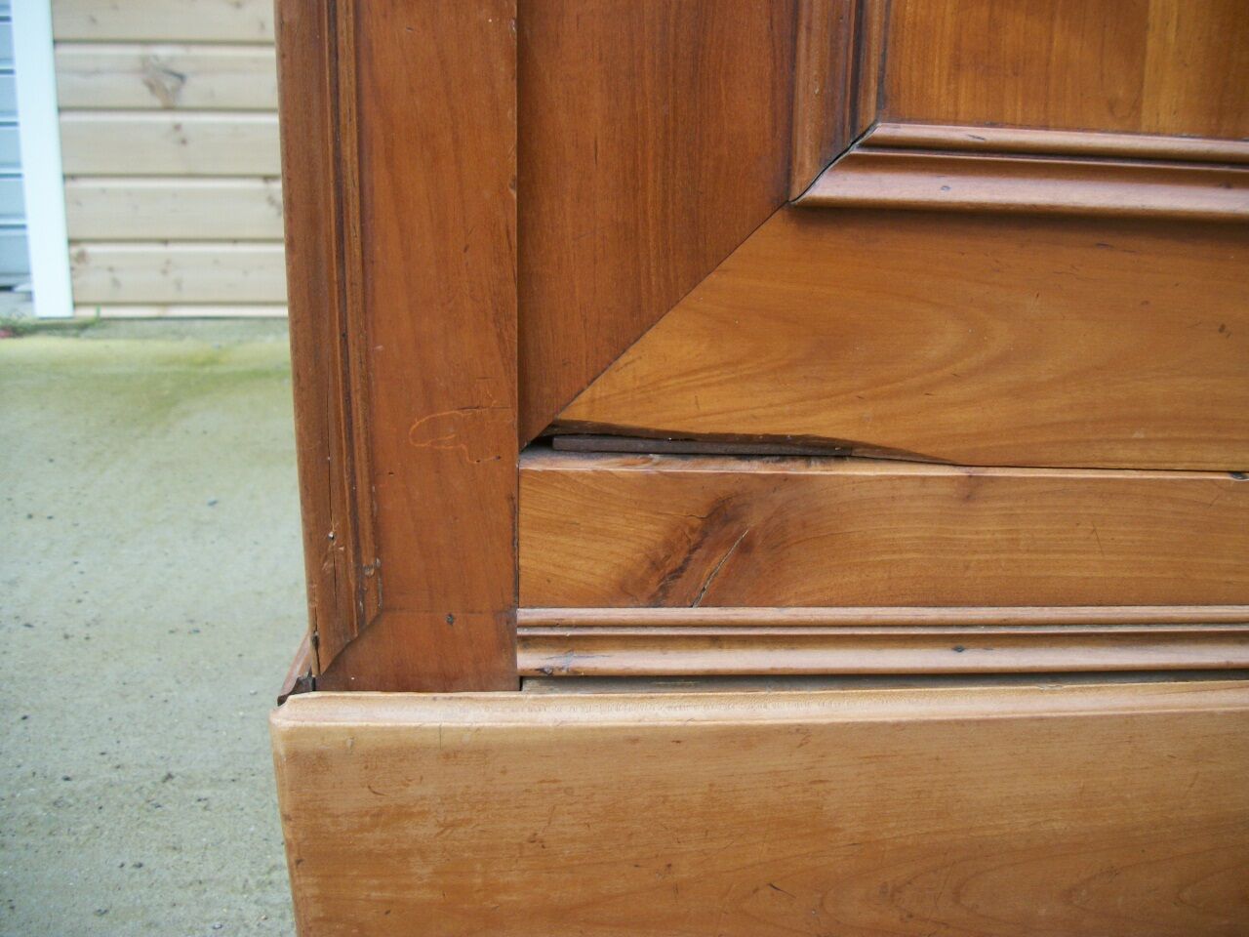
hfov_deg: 56.8
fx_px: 1155
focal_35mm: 32
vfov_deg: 44.2
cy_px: 468
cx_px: 624
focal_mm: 5.7
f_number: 2.9
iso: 80
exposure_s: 1/160
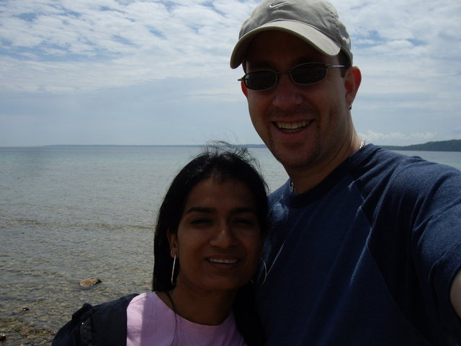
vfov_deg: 37.7
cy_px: 173
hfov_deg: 49.0
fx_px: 506
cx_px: 230
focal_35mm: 38
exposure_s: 1/1000
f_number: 4.3
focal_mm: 6.2
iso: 50
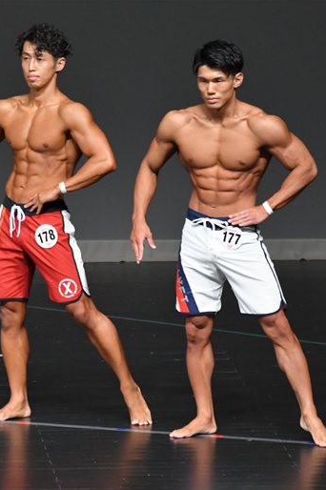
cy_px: 245
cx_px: 200
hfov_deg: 2.9
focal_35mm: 475
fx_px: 6460
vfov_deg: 4.3
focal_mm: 210
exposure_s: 1/400
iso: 4000
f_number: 5.6
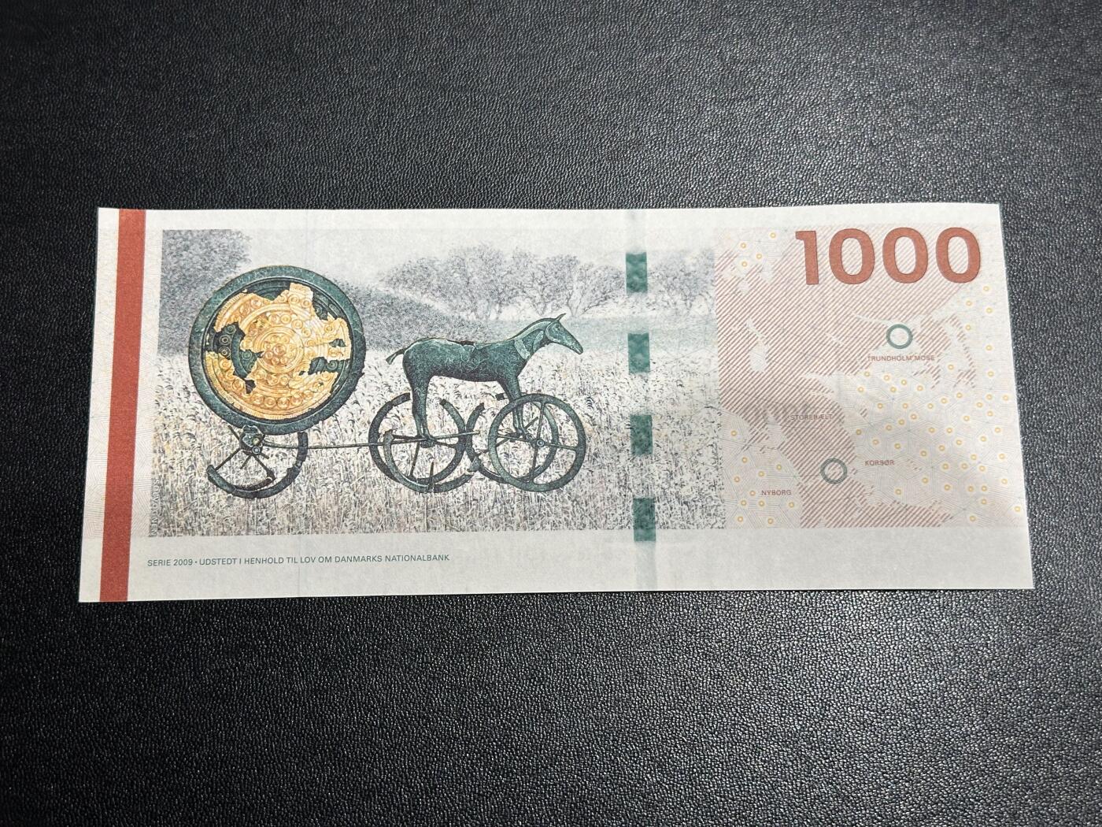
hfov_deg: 39.7
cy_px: 414
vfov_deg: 30.3
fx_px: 1528
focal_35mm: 48
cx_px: 551
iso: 100
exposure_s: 1/50
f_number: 1.78
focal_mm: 6.86
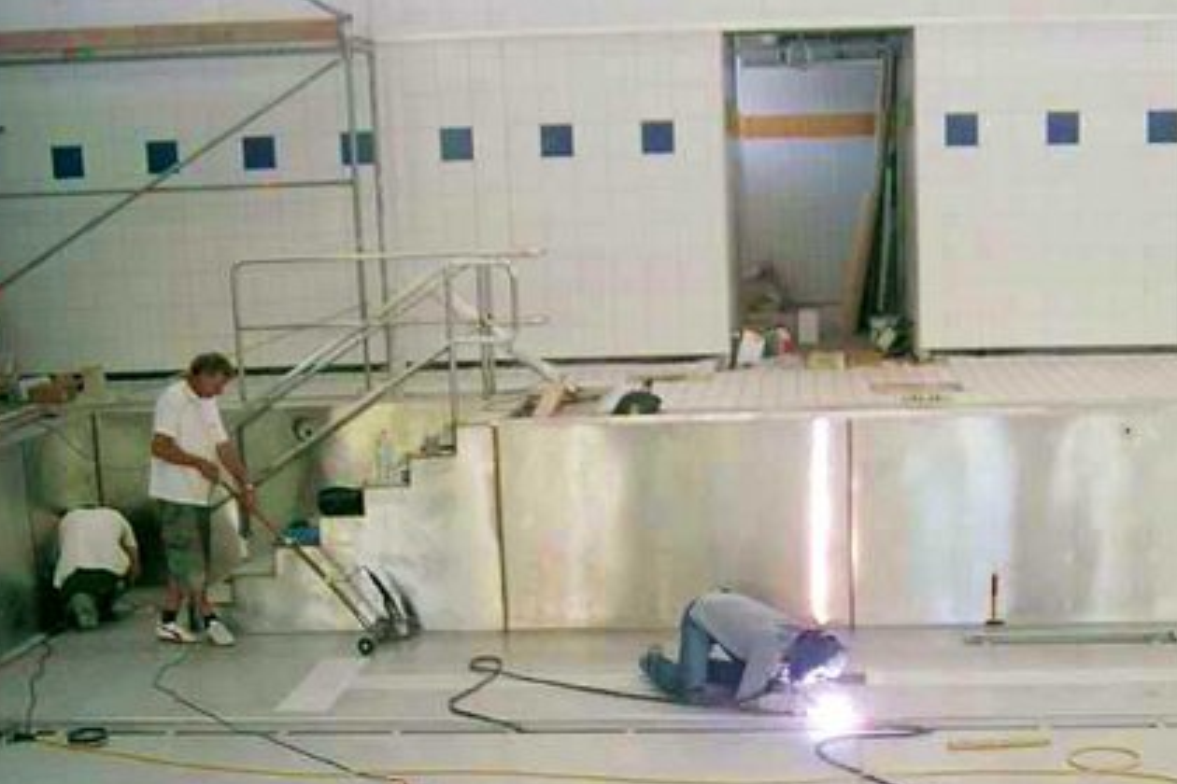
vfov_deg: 24.3
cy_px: 622
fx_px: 1798
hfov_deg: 35.9
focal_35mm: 55
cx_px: 773
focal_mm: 7.6
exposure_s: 1/80
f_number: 2.6
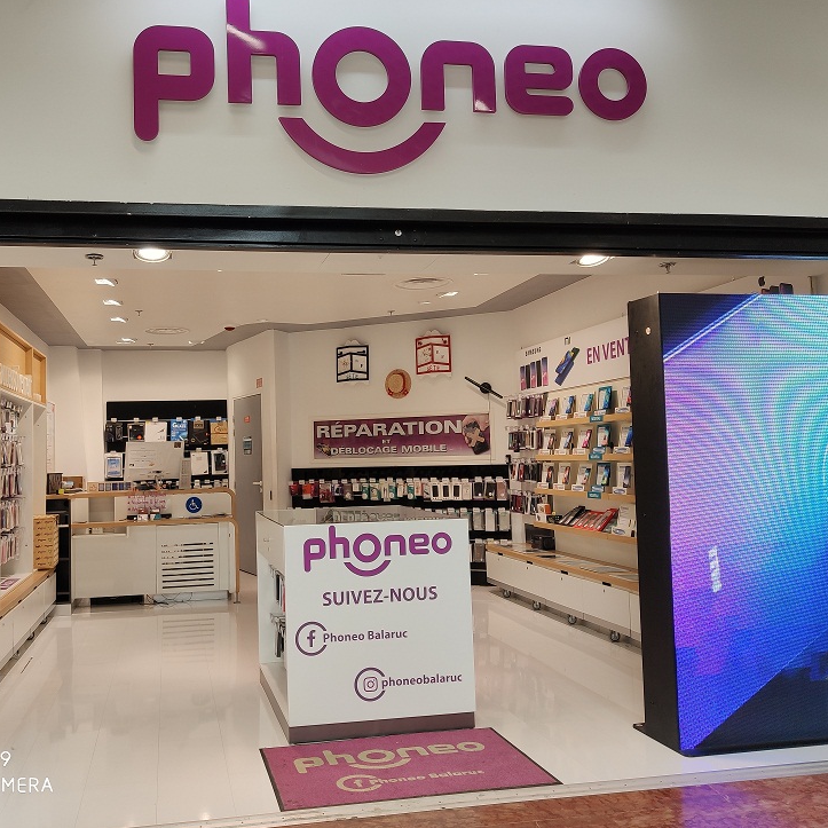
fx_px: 893
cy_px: 401
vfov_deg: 49.7
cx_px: 313
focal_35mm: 33
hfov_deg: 49.3
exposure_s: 1/181
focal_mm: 4.75
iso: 112
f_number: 1.75
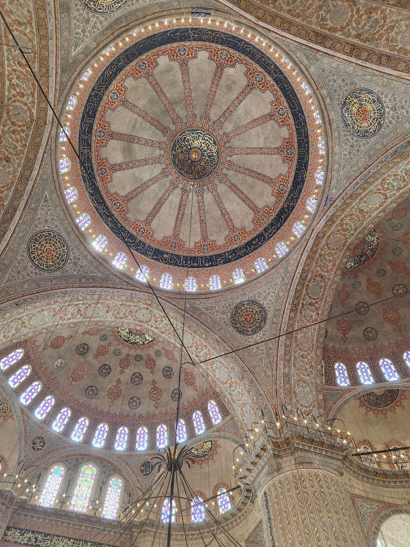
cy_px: 274
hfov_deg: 58.9
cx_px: 205
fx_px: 363
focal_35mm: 23
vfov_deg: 73.9
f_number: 1.8
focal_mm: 5.4
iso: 500
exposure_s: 1/100
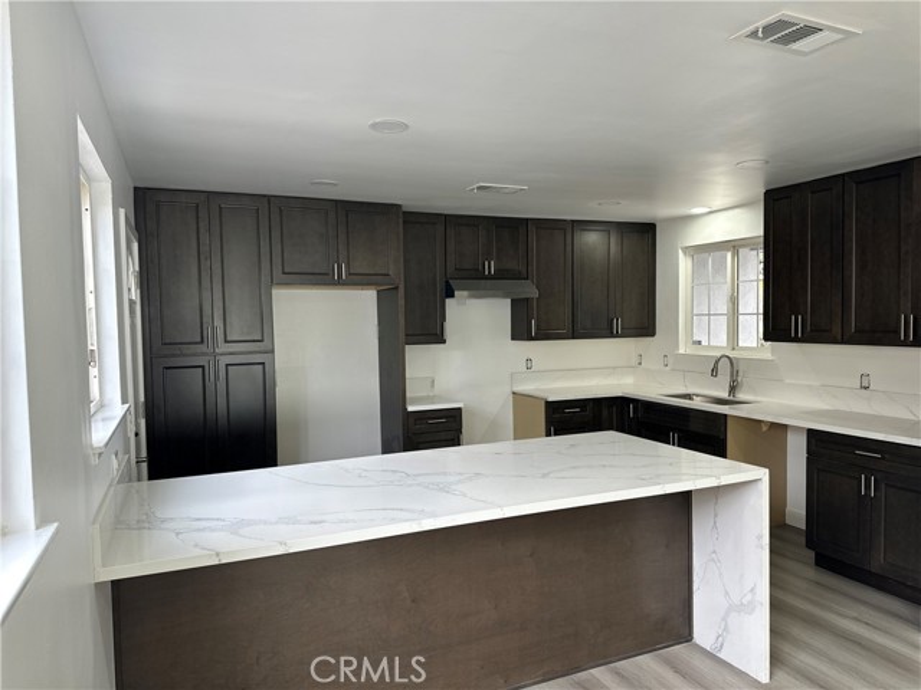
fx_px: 639
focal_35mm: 24
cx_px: 460
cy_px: 345
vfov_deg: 56.8
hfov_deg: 71.6
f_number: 1.78
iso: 100
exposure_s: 1/121
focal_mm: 6.86
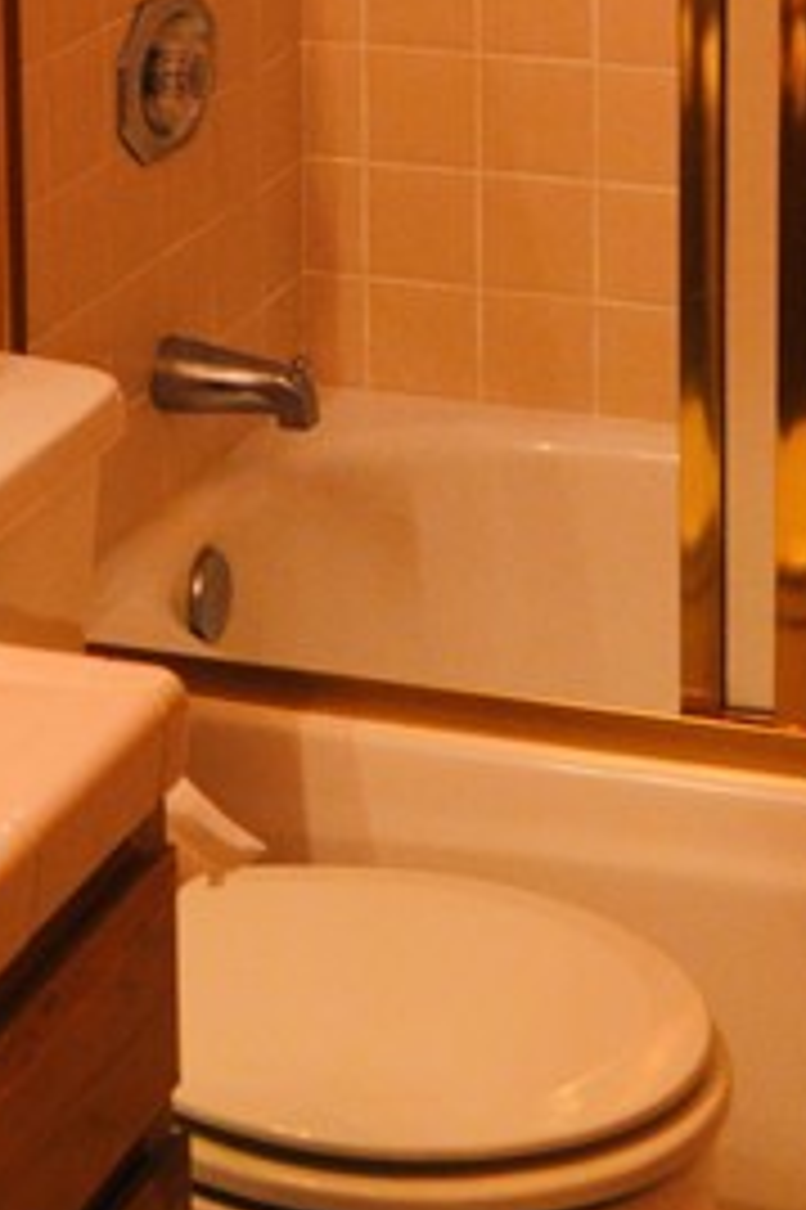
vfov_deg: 17.7
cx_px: 270
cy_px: -306
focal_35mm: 109
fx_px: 3665
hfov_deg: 12.5
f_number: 4
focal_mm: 18
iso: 640
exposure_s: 1/60
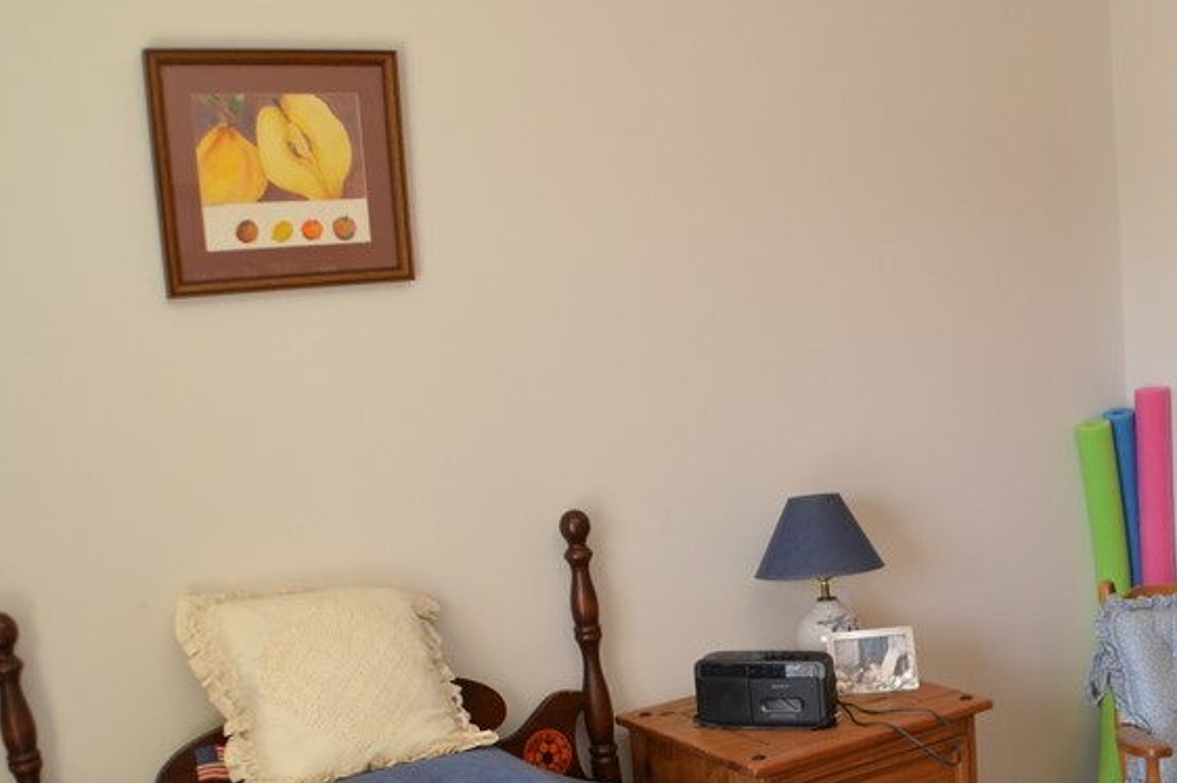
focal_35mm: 58
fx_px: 1895
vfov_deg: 23.1
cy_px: 595
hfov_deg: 33.2
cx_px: 991
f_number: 4.5
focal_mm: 20
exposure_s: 1/80
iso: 400
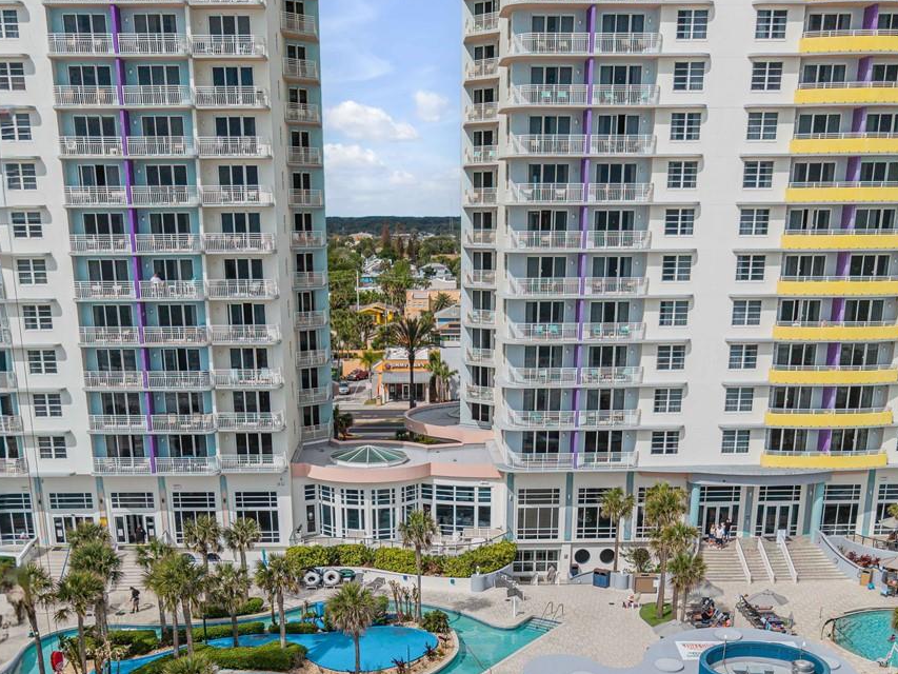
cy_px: 602
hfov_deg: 42.1
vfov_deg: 30.8
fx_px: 1168
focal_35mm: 45
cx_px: 423
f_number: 1.8
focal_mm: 8.67
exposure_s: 1/800
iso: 100
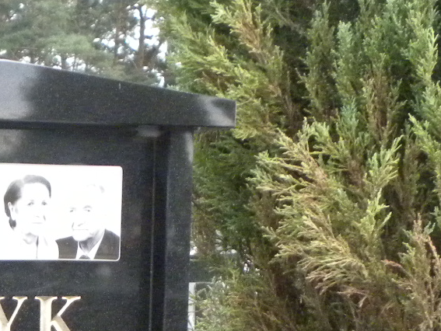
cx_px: -117
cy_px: 502
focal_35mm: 148
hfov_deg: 12.9
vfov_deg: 9.7
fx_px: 1887
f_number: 3.2
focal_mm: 7.3
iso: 400
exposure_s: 1/75
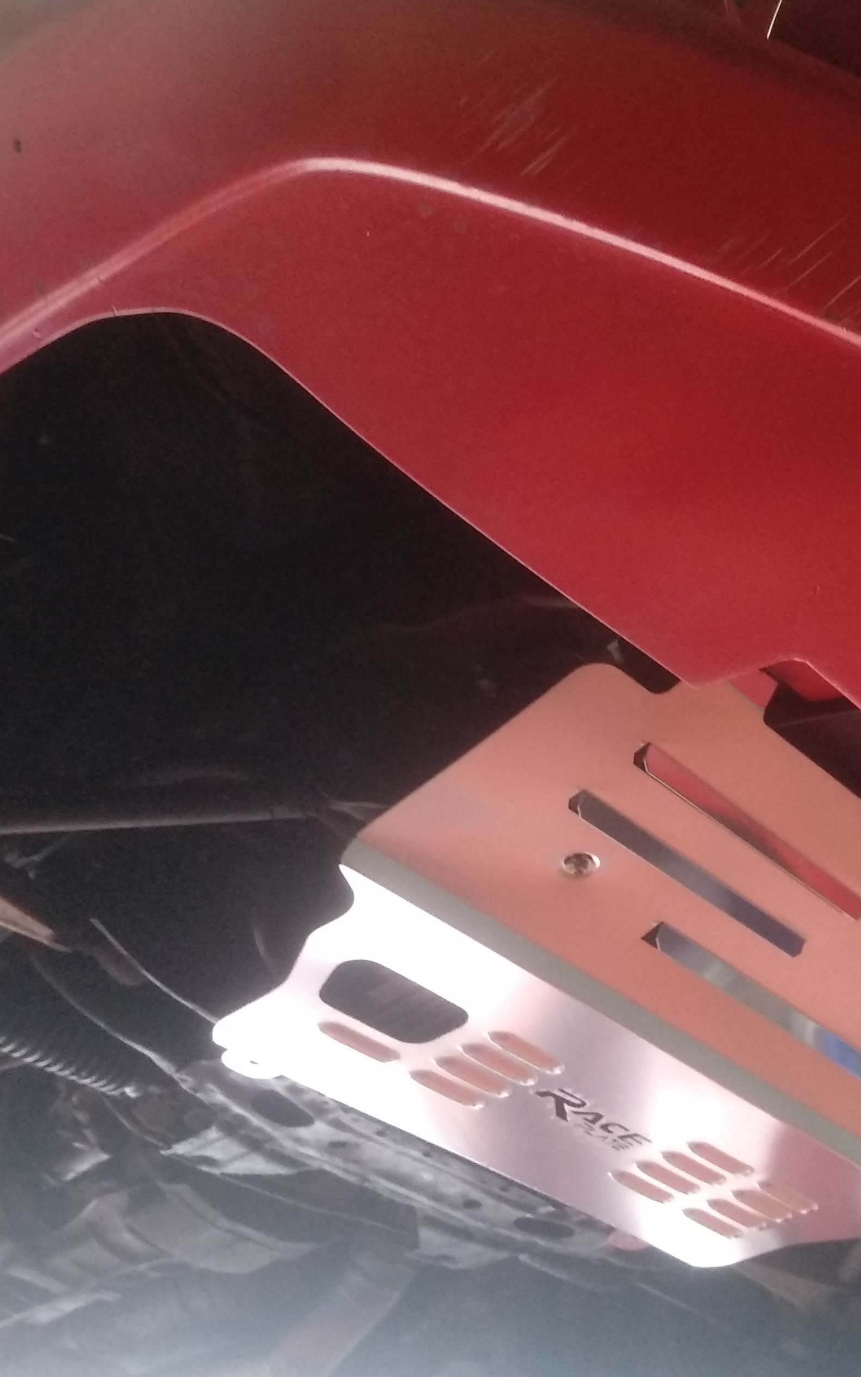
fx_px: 1389
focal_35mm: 37
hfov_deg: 33.6
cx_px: 672
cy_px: 710
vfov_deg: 52.7
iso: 800
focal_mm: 3.81
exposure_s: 1/20
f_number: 2.2
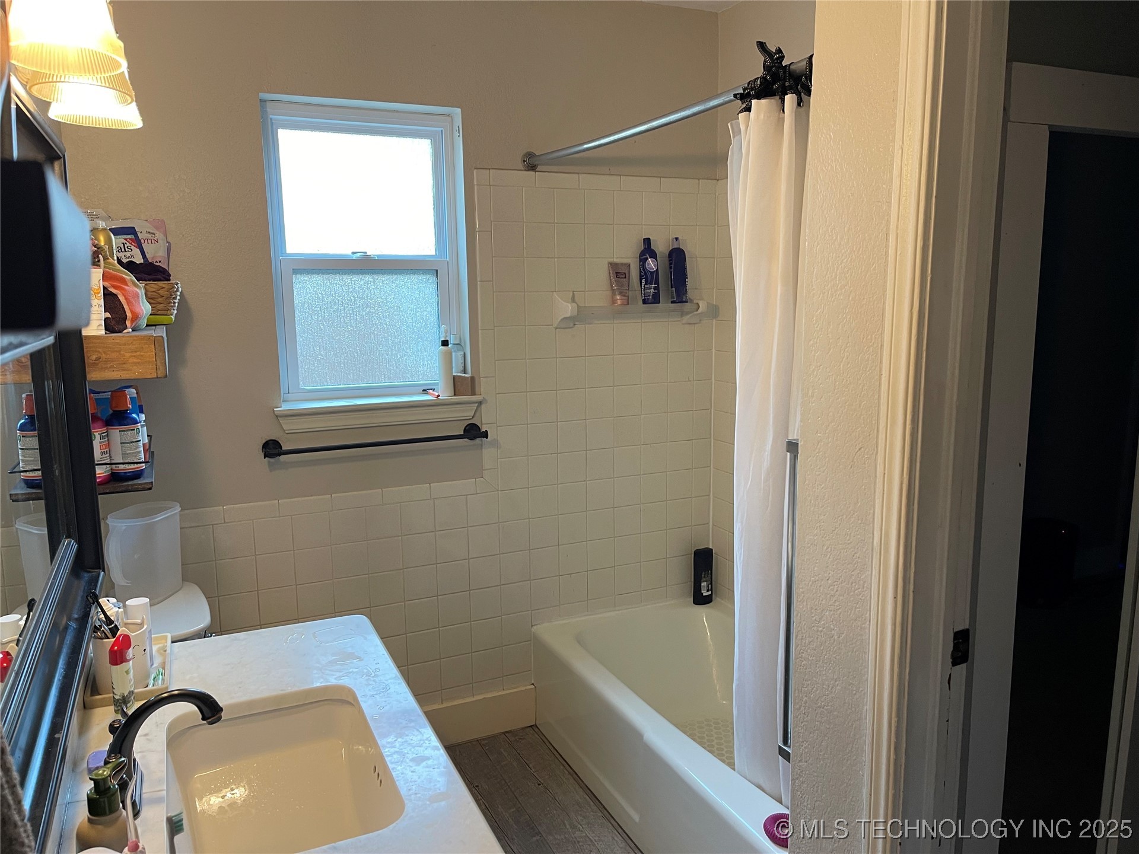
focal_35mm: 25
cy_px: 427
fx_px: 823
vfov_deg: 54.9
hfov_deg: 69.4
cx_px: 570
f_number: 1.6
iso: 125
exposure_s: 1/60
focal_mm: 5.1
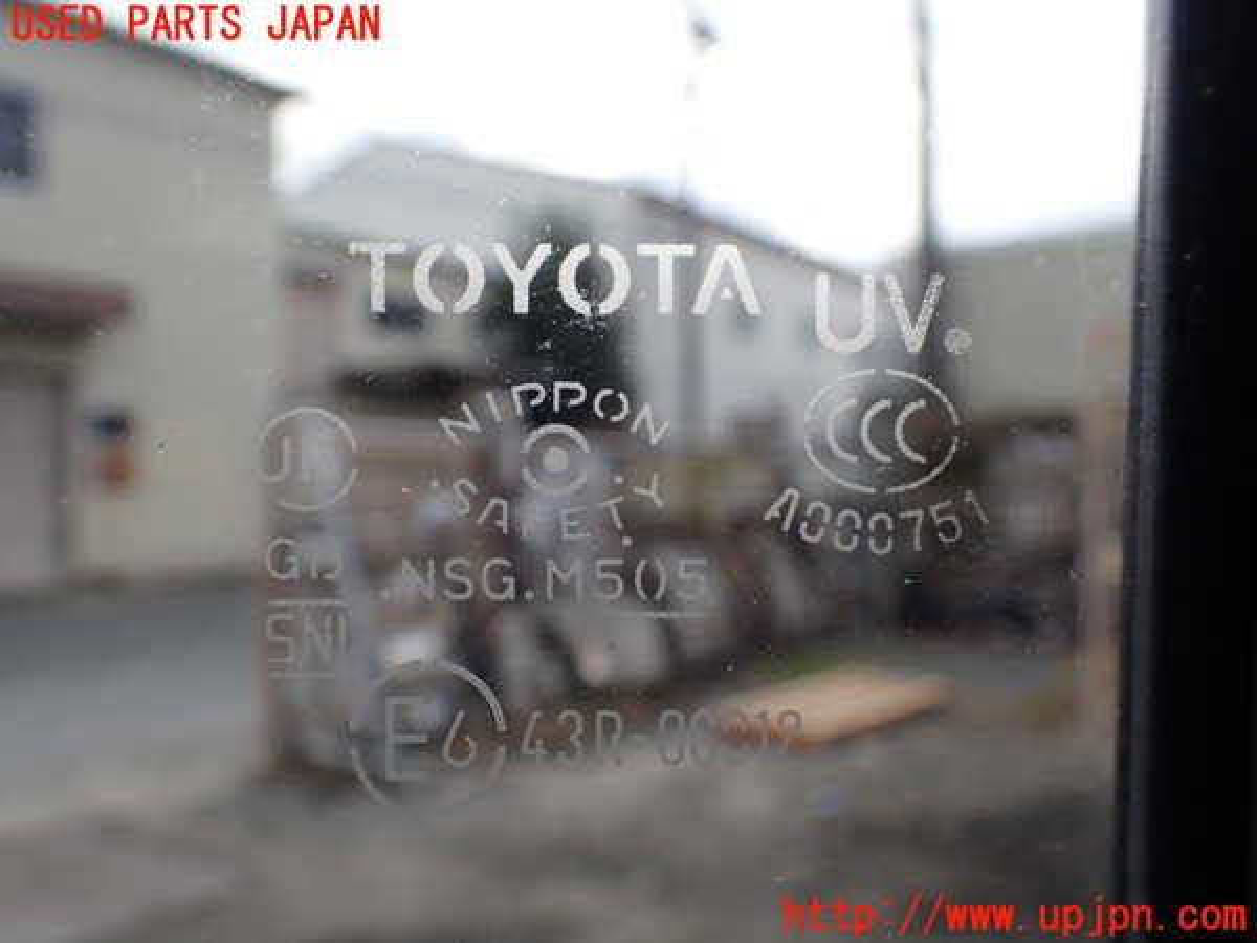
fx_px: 1089
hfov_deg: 60.0
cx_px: 628
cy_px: 472
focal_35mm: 30
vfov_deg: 46.8
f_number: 3.2
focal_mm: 5.4
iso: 100
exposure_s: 1/320
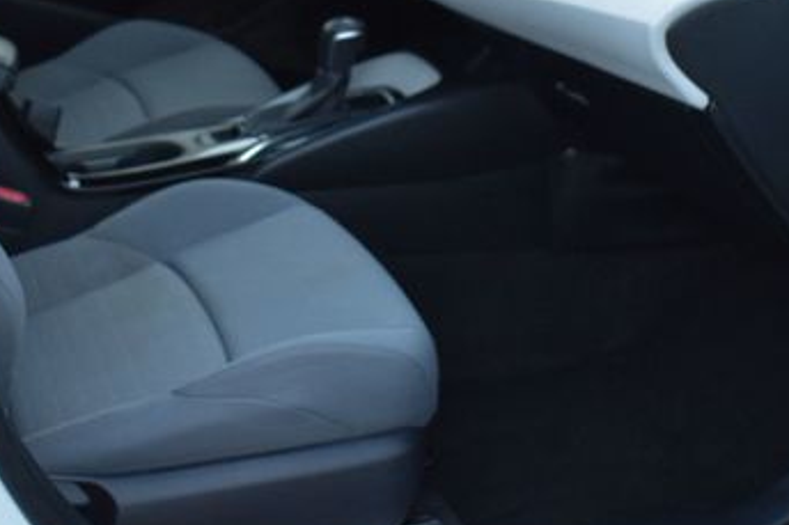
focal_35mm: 67
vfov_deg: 20.1
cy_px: 126
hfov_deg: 30.0
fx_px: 1468
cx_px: 479
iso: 1600
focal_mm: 24
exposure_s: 1/15
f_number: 4
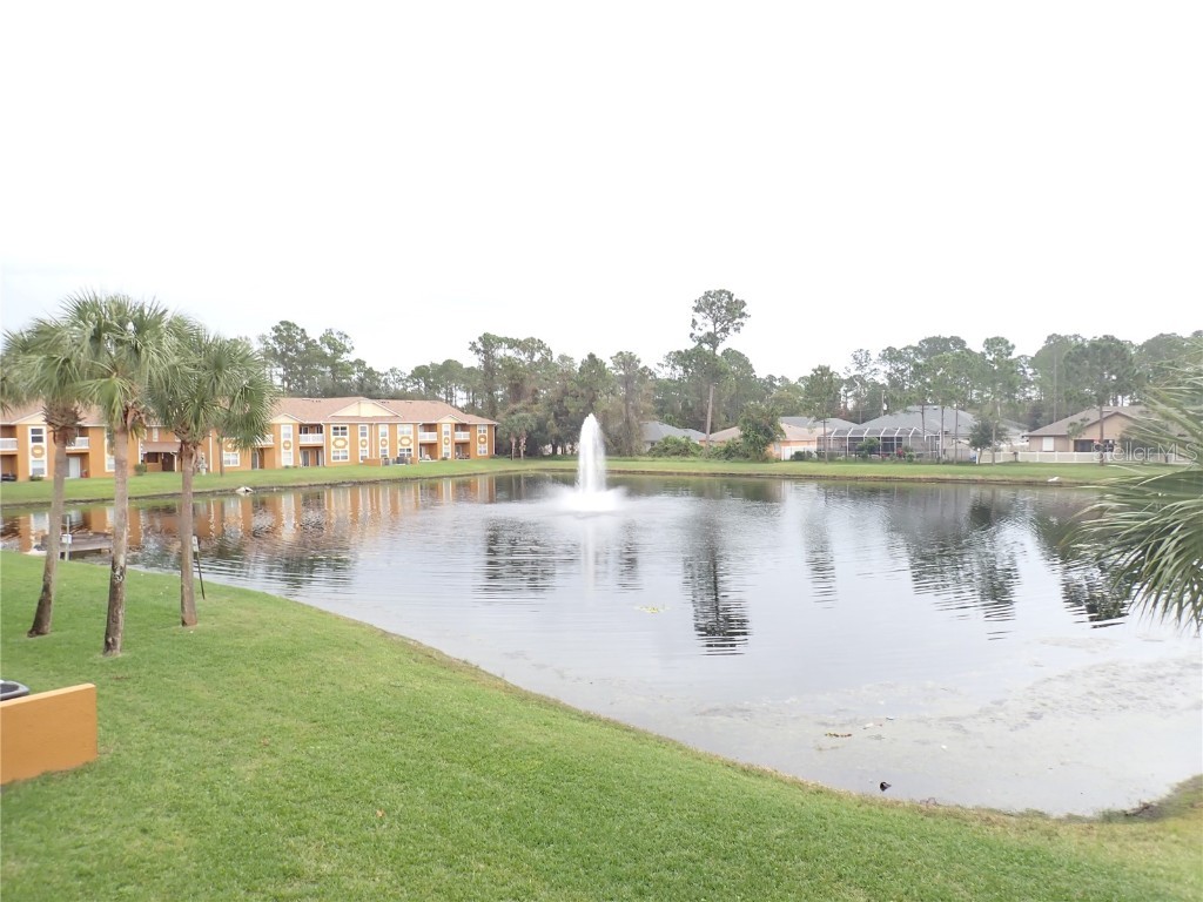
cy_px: 451
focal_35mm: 25
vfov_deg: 54.9
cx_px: 602
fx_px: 869
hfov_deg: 69.4
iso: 100
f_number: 2.8
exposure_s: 1/80
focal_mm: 4.5
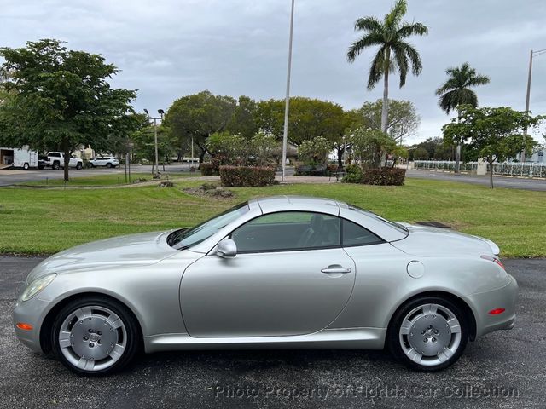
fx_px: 410
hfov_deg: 67.3
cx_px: 273
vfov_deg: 53.1
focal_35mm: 26
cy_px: 204
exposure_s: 1/1488
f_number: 1.5
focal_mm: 5.7
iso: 50
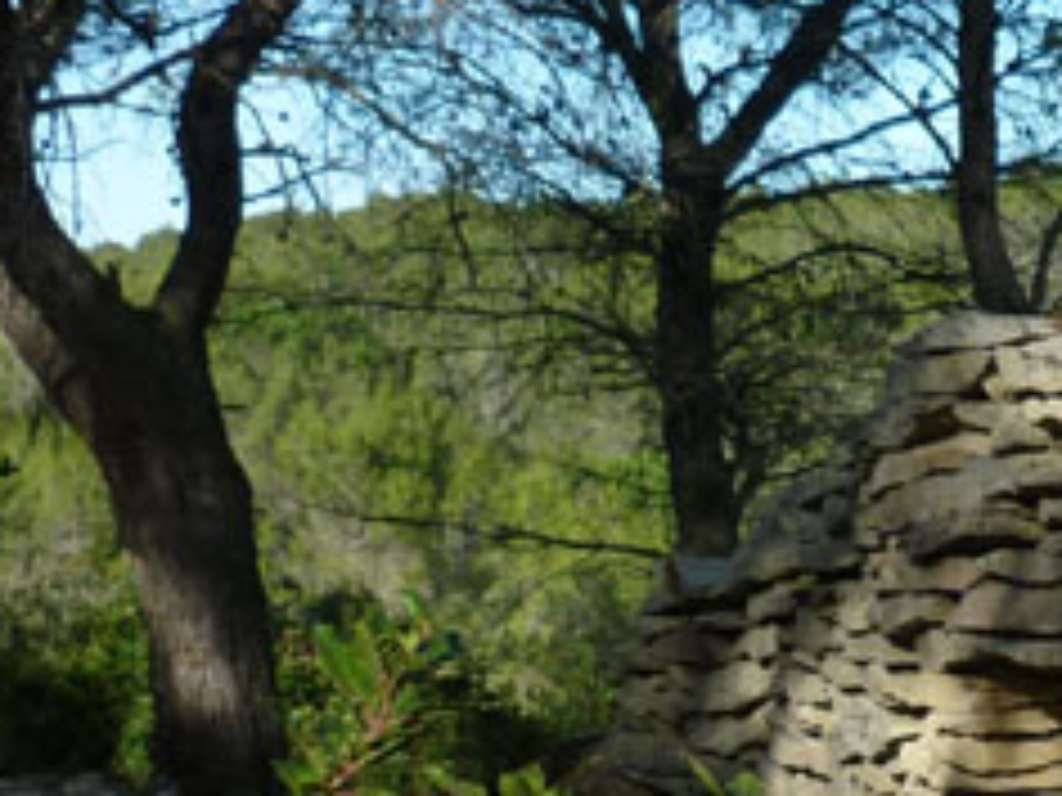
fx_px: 3436
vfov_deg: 13.1
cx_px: 1192
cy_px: 742
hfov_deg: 17.0
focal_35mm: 112
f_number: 2.8
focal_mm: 5.5
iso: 80
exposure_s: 1/800
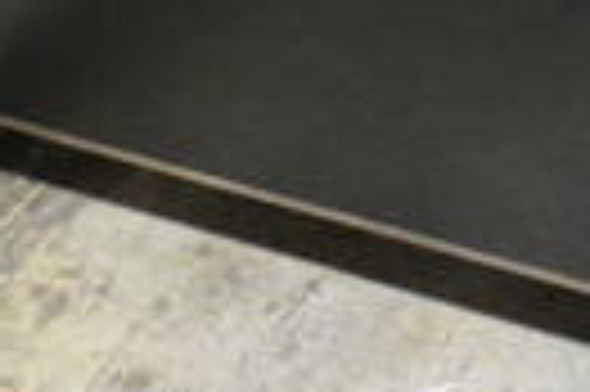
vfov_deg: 10.1
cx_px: 775
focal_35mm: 126
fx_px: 2062
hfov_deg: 15.5
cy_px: -351
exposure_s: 1/250
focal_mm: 18
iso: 6400
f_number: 4
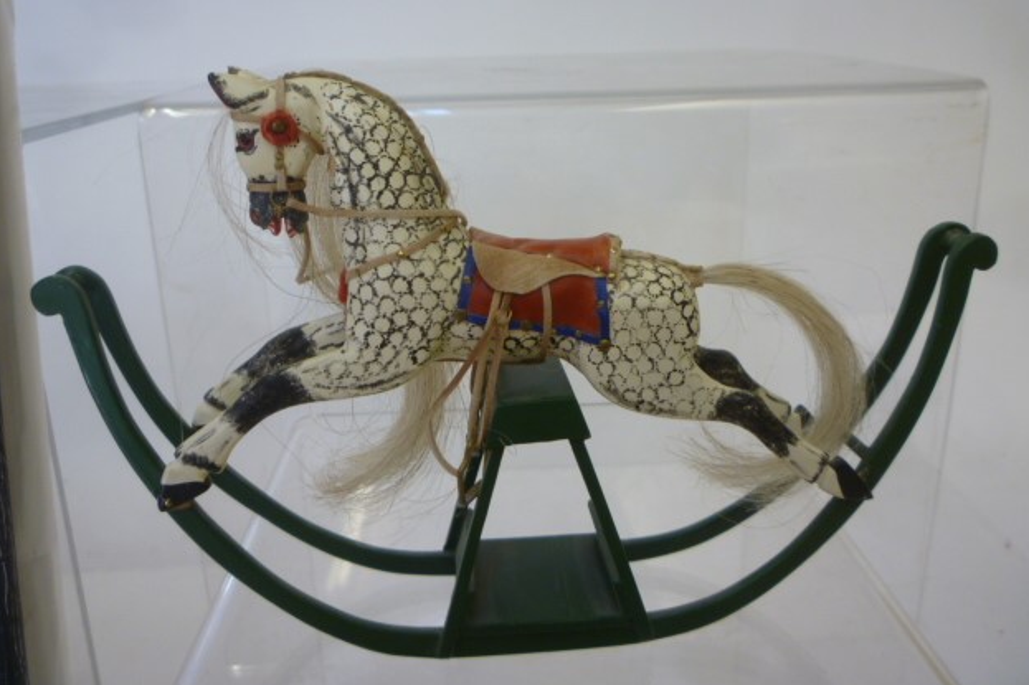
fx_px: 886
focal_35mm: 31
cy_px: 330
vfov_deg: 42.3
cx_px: 514
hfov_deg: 60.3
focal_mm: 5.2
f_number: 3.3
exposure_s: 1/30
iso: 125
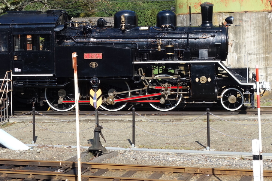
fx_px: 612
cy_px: 42
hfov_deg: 25.1
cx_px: 137
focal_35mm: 81
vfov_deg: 16.8
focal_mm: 18.02
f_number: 5.6
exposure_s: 1/320
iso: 125
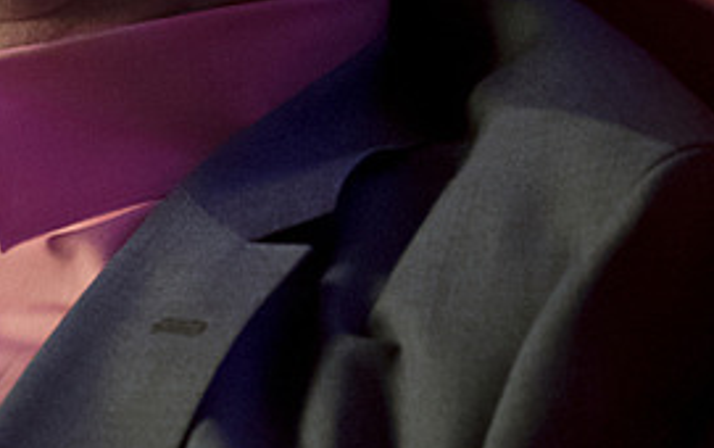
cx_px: -92
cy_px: -203
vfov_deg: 3.2
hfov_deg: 5.1
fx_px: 7986
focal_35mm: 410
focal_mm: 140
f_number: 4
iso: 8000
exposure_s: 1/200
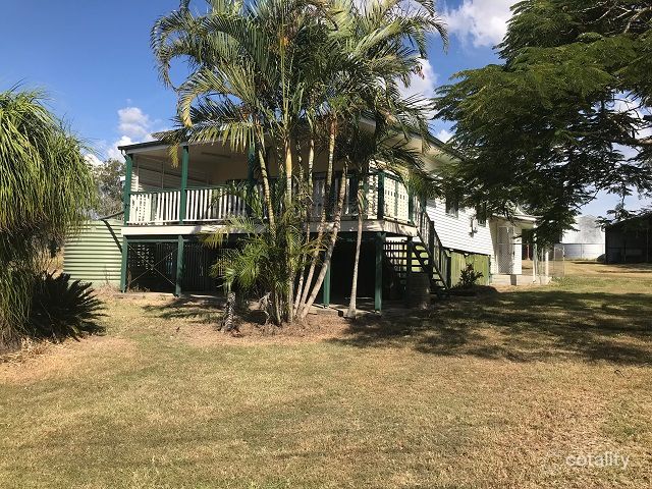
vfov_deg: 49.7
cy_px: 244
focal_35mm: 28
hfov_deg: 63.4
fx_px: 527
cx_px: 326
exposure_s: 1/2179
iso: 20
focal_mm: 3.99
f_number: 1.8
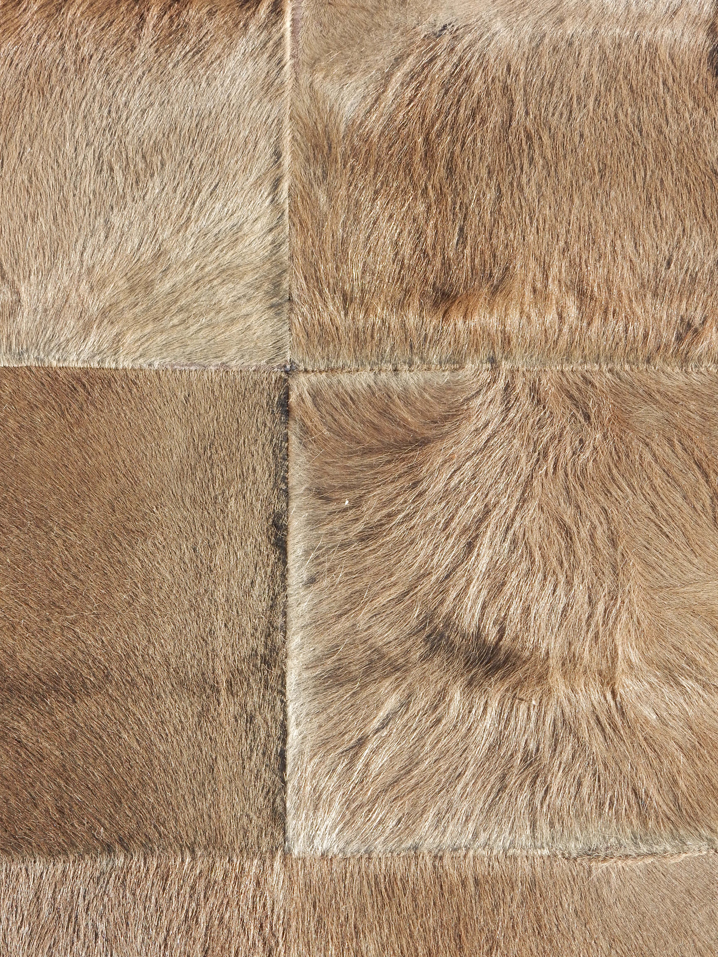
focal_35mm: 60
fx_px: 1659
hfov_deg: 24.4
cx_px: 359
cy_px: 478
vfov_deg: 32.2
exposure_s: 1/320
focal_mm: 10.7
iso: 125
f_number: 4.5
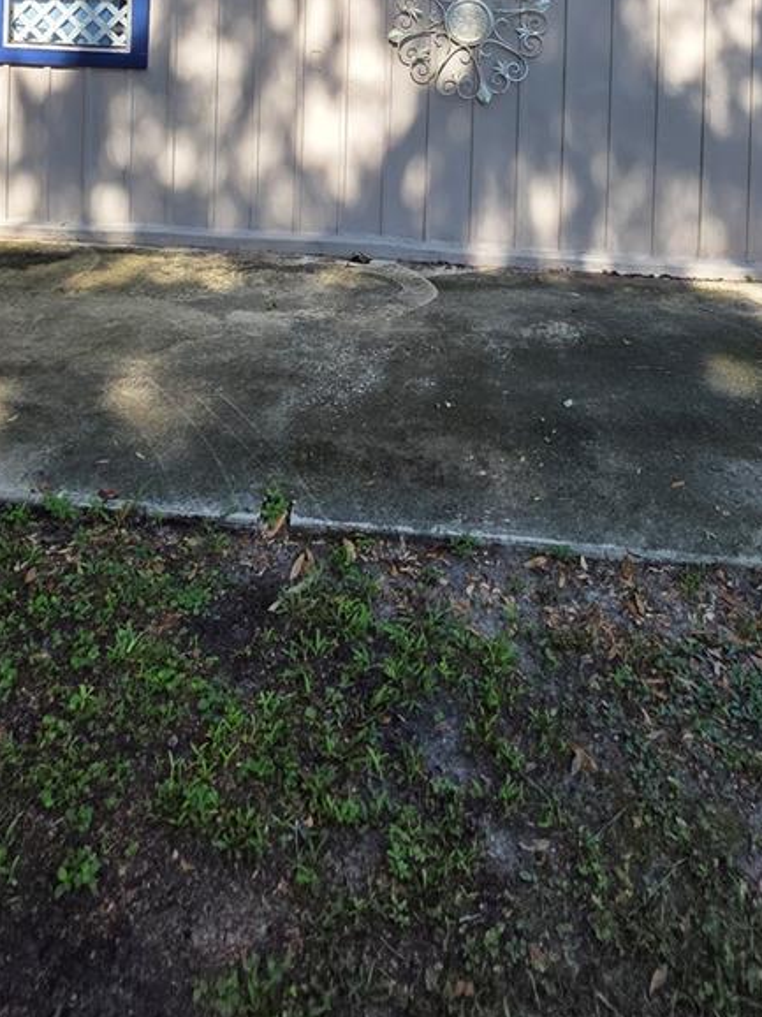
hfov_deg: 51.3
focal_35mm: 27
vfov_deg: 50.6
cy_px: -32
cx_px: 364
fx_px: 793
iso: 40
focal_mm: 2.2
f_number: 1.9
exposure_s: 1/816
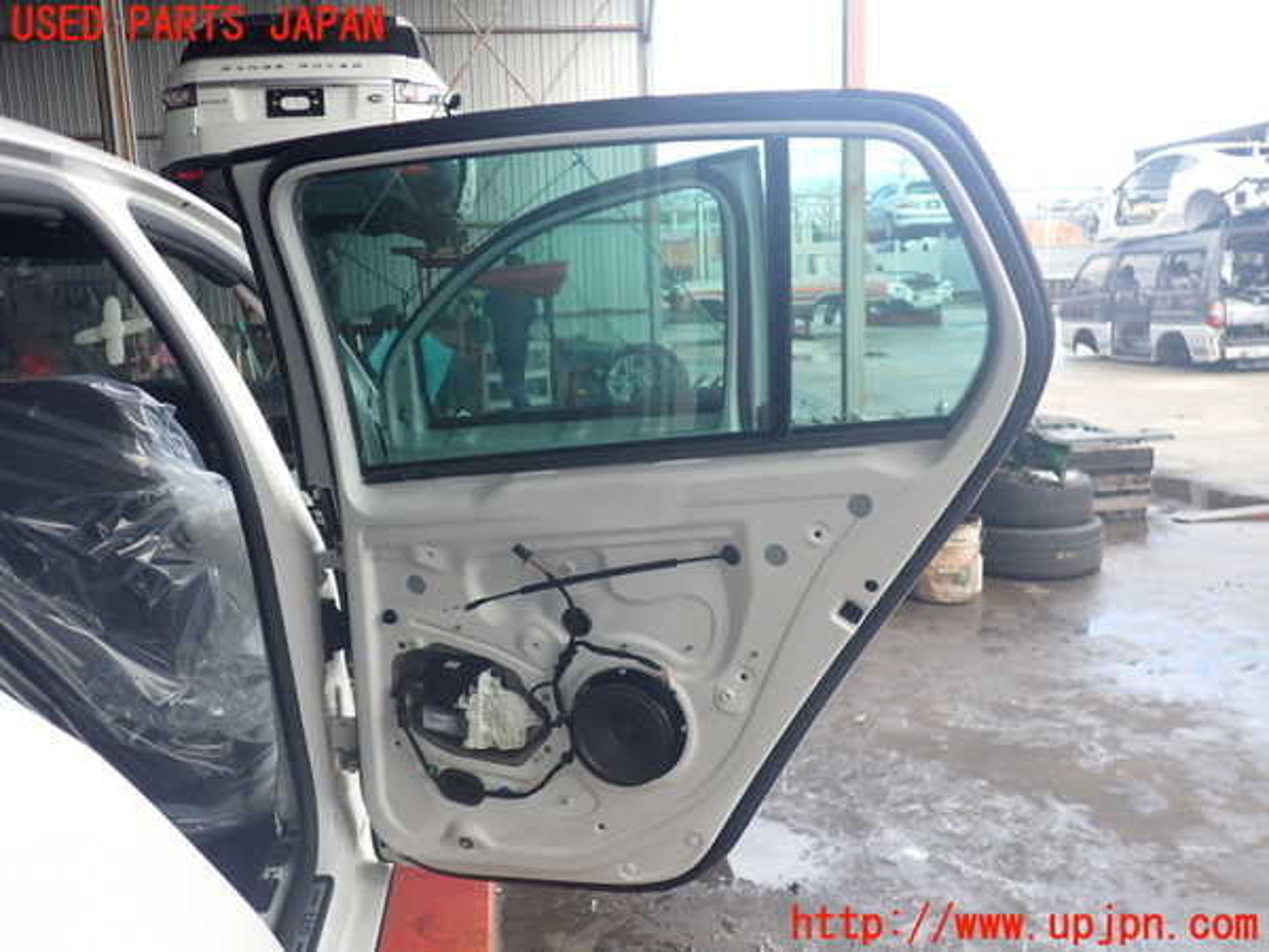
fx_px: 1100
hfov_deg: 60.0
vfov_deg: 46.8
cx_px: 634
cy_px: 476
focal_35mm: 30
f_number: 2.3
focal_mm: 5.4
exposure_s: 1/200
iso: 100
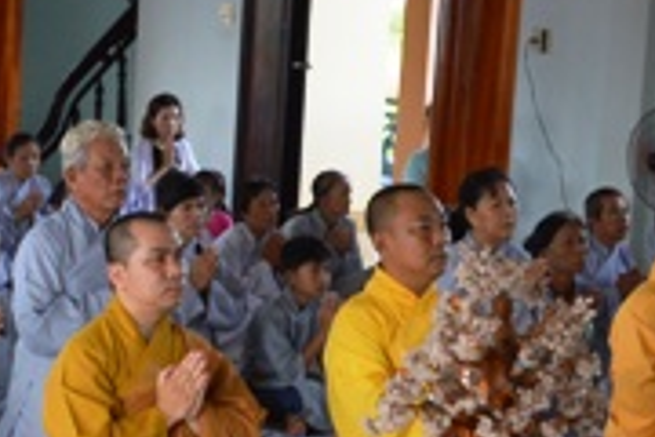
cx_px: 116
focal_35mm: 128
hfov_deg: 15.9
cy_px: 313
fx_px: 2329
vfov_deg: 10.7
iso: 200
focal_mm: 24
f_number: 5.6
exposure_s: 1/125
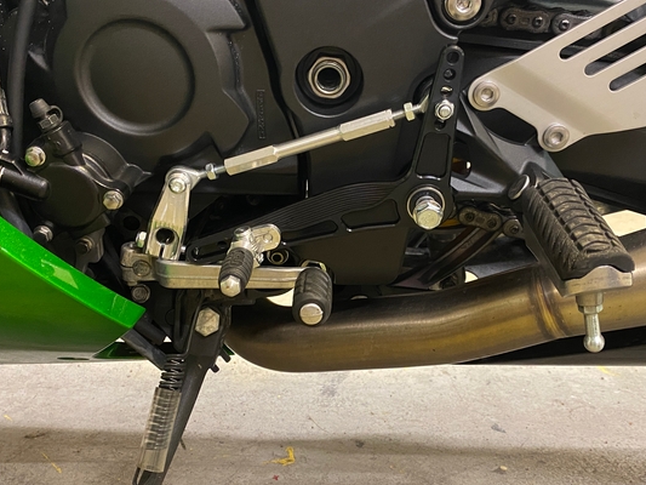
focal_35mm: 39
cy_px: 238
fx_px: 728
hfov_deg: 47.9
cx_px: 326
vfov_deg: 36.8
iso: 500
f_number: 1.8
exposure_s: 1/25
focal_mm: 4.25
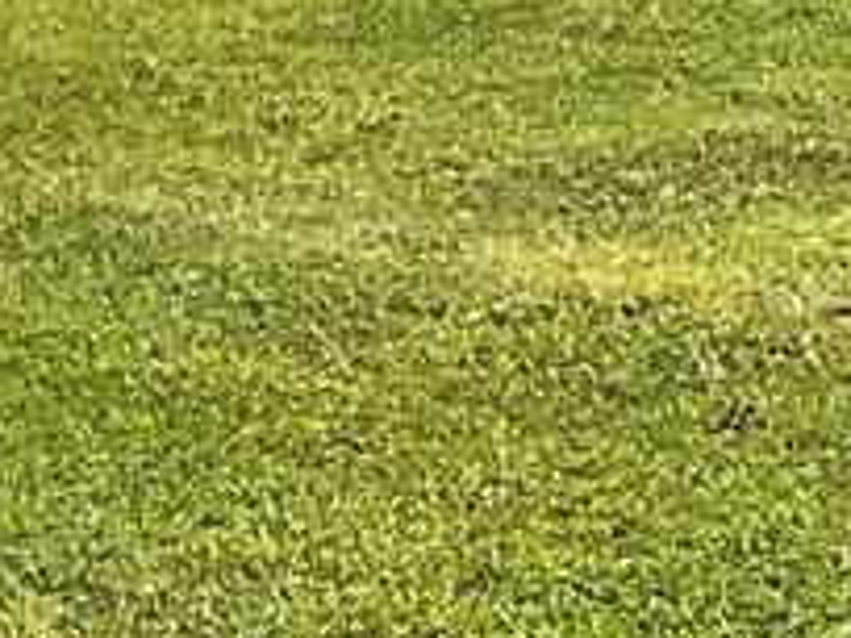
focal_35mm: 227
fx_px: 5581
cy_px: -438
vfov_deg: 6.4
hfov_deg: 7.5
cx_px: 2695
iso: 16
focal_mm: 3
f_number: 1.8
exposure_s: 1/1675
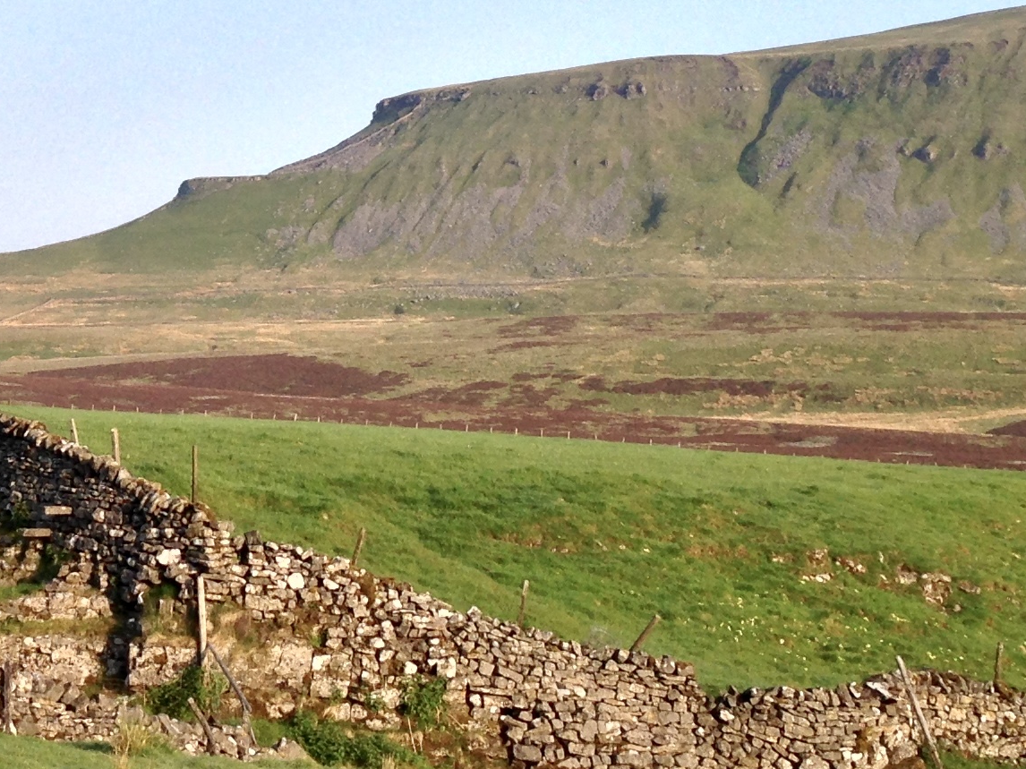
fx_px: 2786
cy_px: 201
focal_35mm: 94
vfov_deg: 15.7
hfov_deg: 20.3
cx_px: 31
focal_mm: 4.13
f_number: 2.4
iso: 50
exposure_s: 1/686
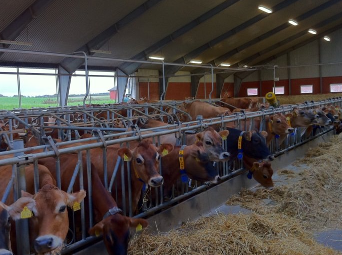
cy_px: 116
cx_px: 144
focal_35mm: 41
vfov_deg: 35.0
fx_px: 404
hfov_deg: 45.7
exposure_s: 1/17
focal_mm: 3.85
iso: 160
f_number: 2.8
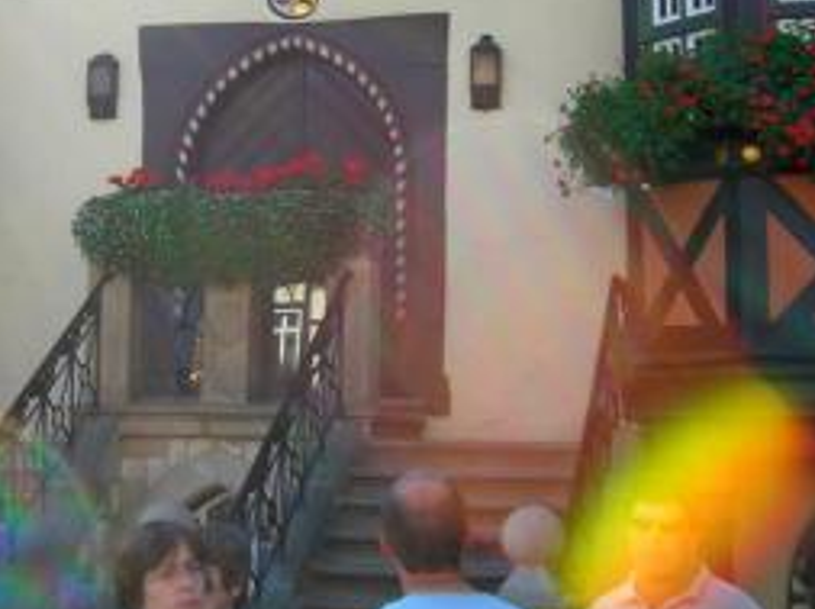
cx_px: 354
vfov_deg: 17.1
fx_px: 2022
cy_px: 180
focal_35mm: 86
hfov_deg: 22.8
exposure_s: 1/70
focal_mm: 5.7
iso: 50
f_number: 4.9
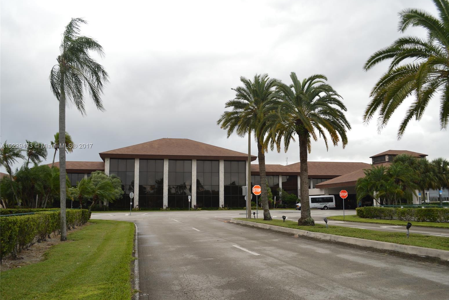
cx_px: 232
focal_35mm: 31
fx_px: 387
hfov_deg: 60.3
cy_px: 147
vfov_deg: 42.3
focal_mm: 20
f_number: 7.1
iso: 100
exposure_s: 1/200
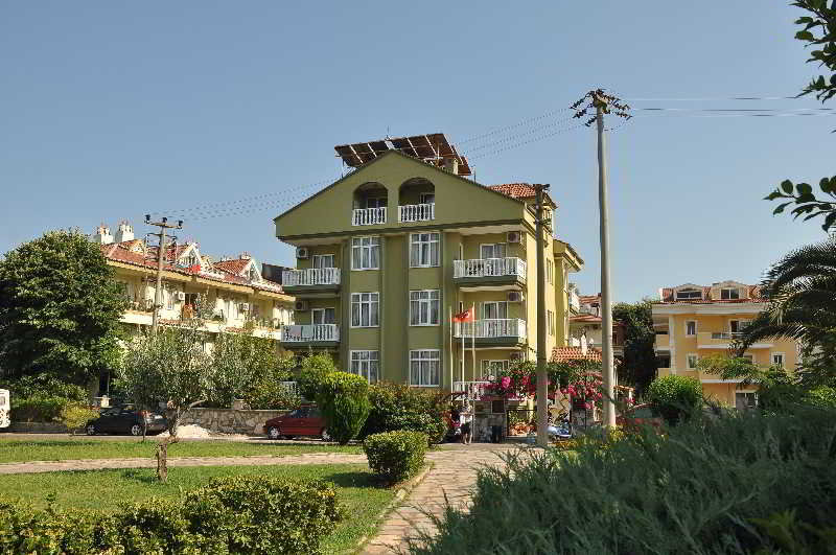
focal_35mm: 30
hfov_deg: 62.0
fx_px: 696
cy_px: 278
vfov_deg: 43.5
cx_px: 418
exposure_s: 1/250
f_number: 8
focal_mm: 20
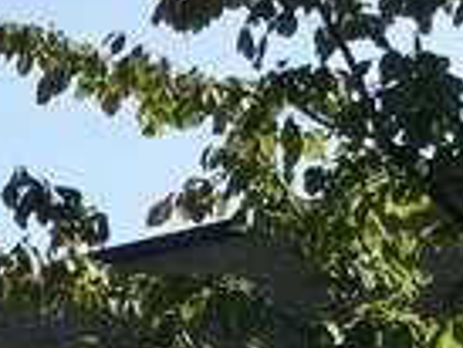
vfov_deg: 6.9
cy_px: 595
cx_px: -362
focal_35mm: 211
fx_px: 2825
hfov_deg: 9.0
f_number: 2.2
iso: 25
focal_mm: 4.15
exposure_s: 1/1115
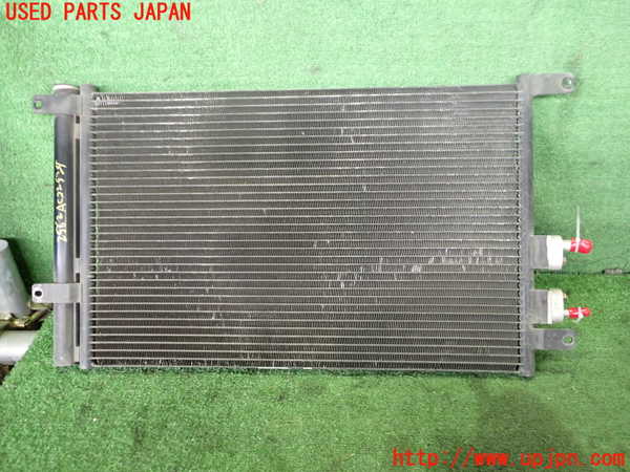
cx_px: 315
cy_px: 236
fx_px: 546
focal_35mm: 30
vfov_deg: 46.8
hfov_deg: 60.0
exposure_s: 1/30
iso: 500
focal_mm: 5.4
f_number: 2.3
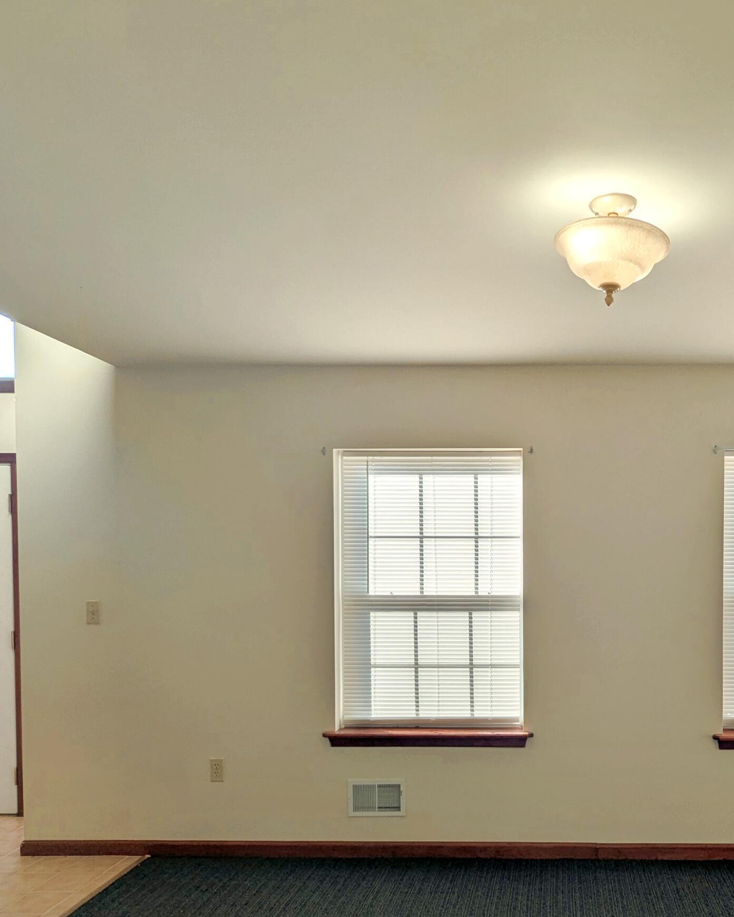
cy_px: 584
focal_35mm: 27
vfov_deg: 63.0
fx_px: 733
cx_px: 547
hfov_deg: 51.1
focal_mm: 2.35
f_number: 2.2
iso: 41
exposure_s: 1/929
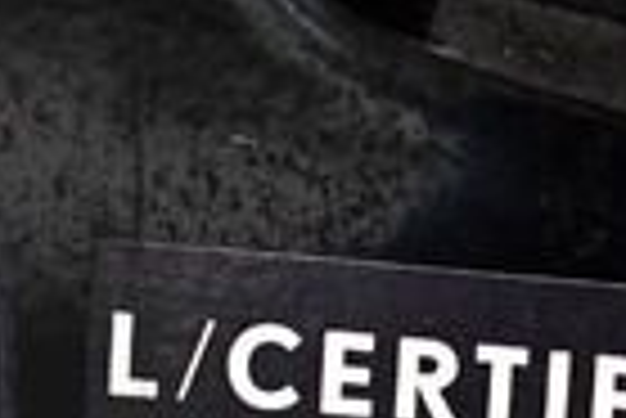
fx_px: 6075
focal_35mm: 349
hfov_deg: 5.9
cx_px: 468
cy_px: 667
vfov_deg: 3.9
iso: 3200
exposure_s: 1/60
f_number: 4.8
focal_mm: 38
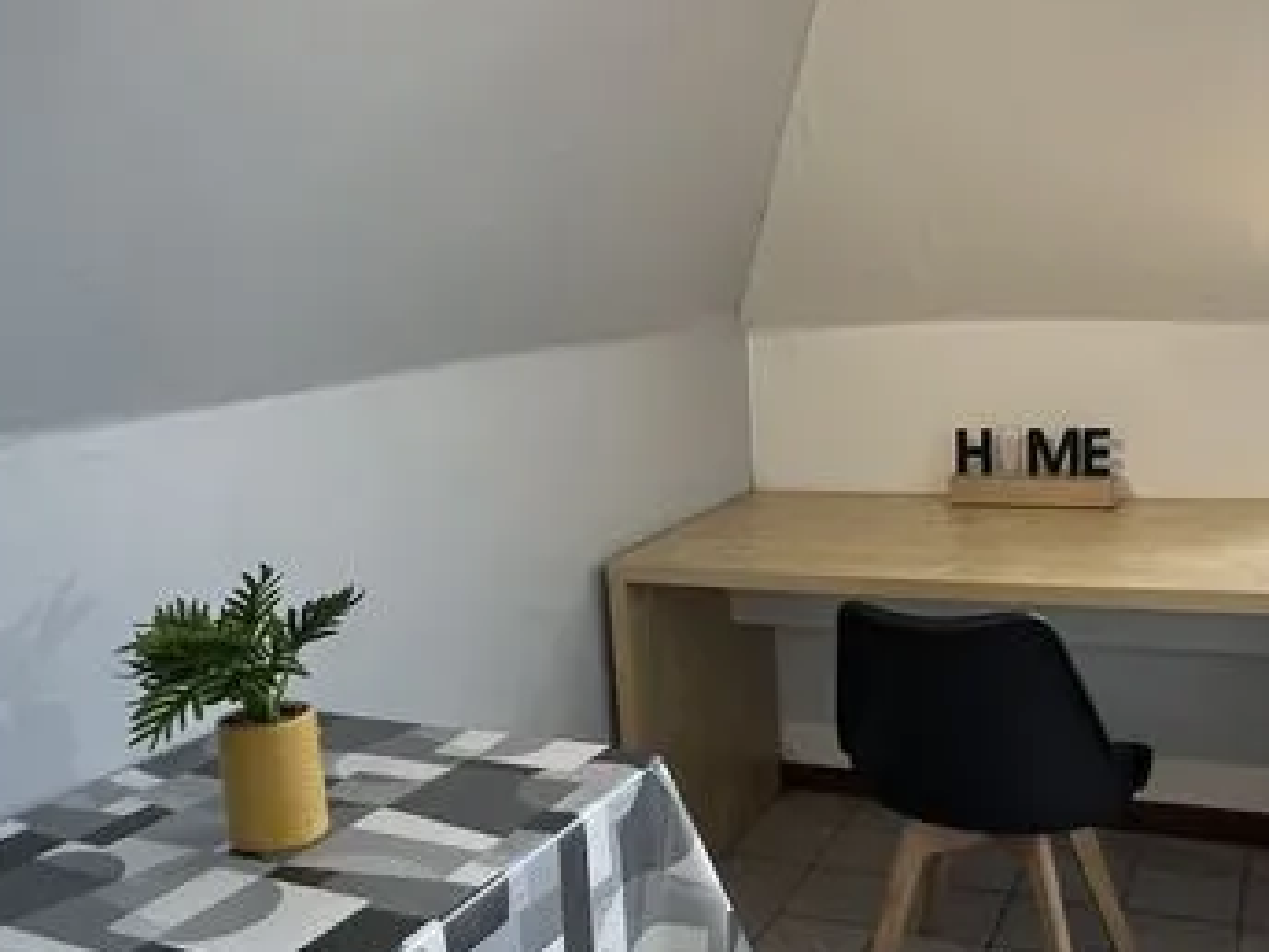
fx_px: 1246
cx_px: 664
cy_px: 533
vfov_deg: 41.7
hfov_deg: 53.9
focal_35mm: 34
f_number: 1.8
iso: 250
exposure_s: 1/100
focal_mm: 1.57
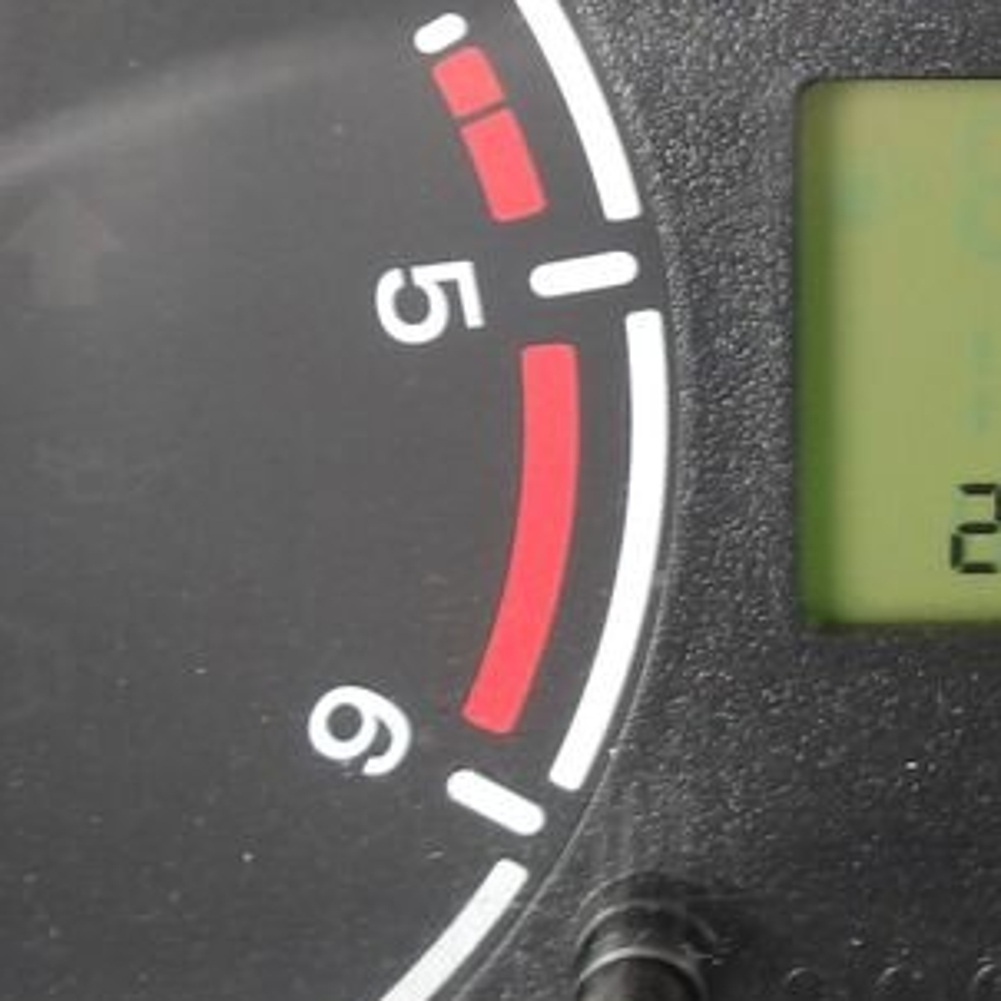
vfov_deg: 21.1
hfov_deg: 20.7
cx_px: 1004
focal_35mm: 81
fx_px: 2650
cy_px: 199
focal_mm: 4.9
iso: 200
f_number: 3
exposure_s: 1/17
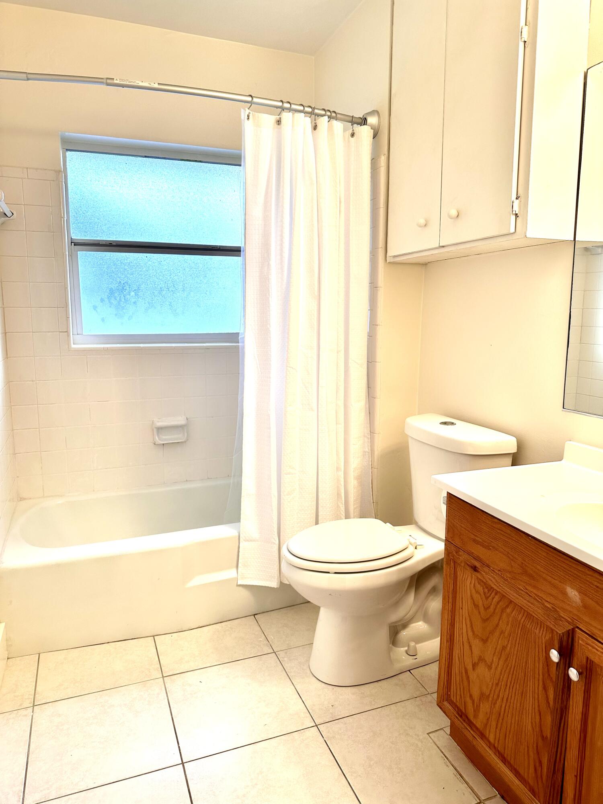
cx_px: 302
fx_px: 557
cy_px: 402
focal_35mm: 24
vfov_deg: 71.6
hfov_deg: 56.8
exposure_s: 1/120
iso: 80
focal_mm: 6.86
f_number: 1.78
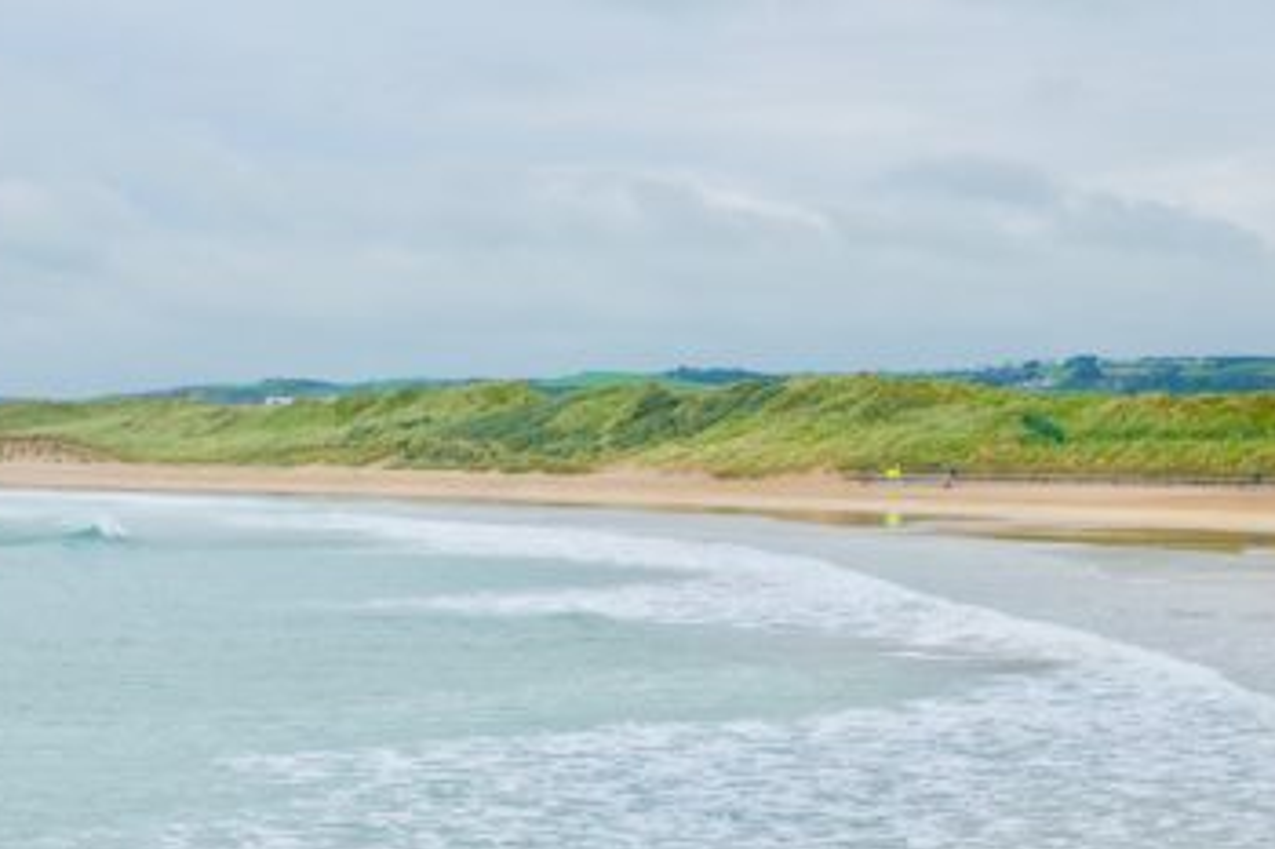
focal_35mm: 90
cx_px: 594
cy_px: 448
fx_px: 3186
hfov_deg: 22.6
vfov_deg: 15.2
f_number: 5
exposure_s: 1/1250
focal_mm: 50
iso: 200
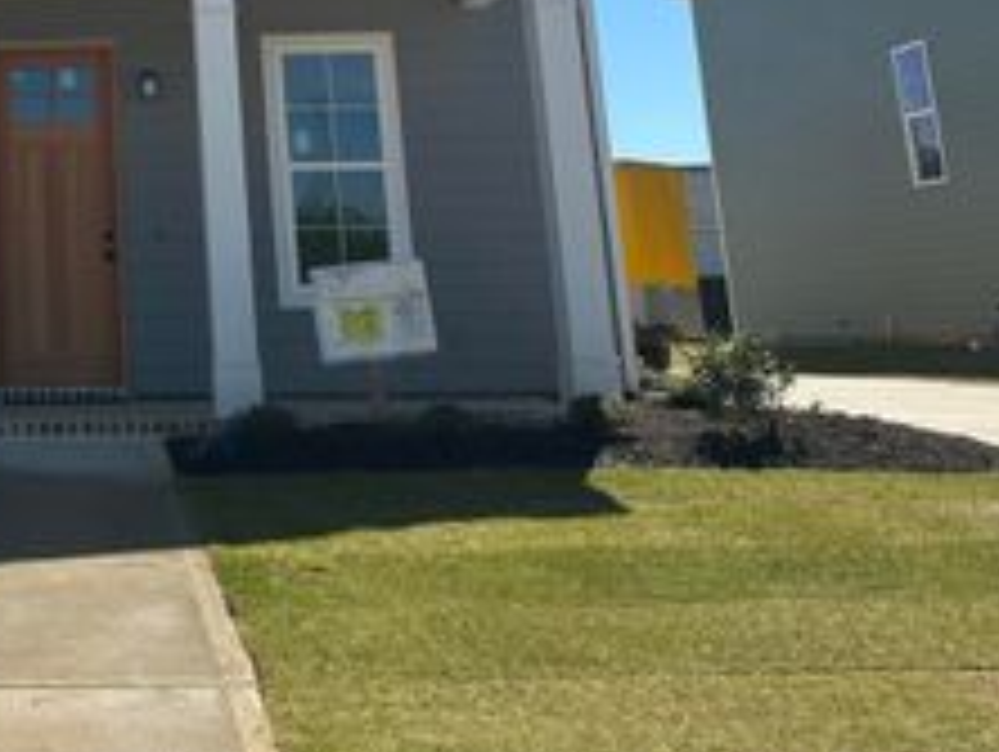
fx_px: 1560
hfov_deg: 32.4
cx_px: -22
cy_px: -65
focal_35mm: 54
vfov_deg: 25.2
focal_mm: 6.86
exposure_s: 1/5000
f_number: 1.78
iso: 80
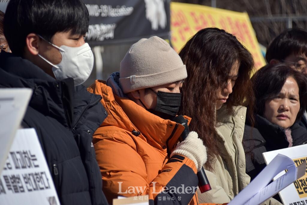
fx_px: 1663
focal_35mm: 195
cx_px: 154
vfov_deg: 7.0
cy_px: 102
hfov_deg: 10.5
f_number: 5.6
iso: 100
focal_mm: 130
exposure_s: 1/1250
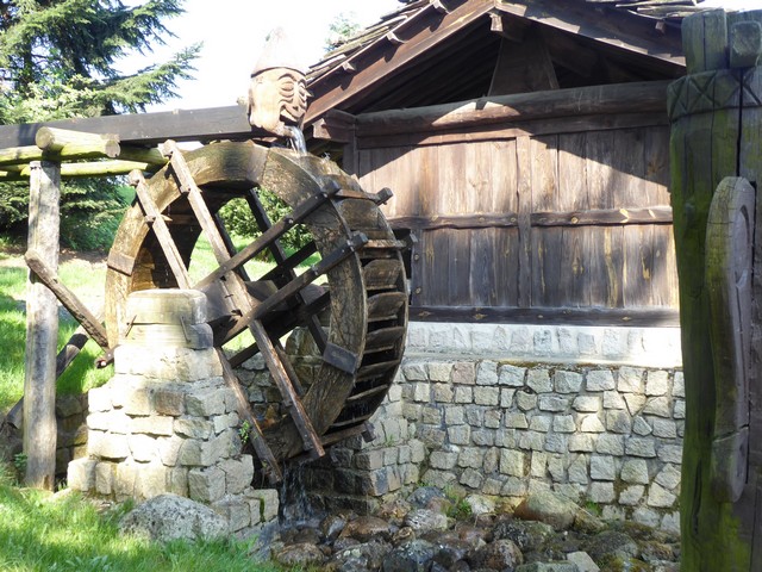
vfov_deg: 31.5
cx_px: 381
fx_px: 1013
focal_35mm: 46
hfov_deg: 41.2
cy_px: 286
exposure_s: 1/60
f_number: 3.9
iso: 100
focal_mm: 7.8
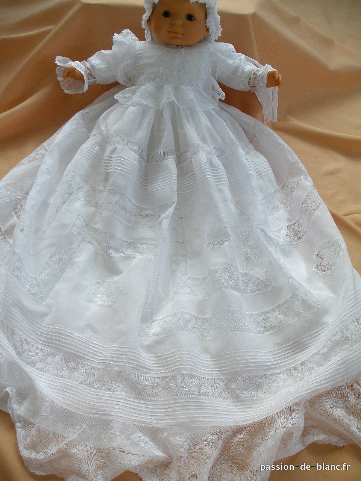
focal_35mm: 36
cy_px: 240
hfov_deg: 39.7
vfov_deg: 51.4
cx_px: 180
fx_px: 501
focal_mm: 6.3
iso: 80
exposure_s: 1/40
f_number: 3.5
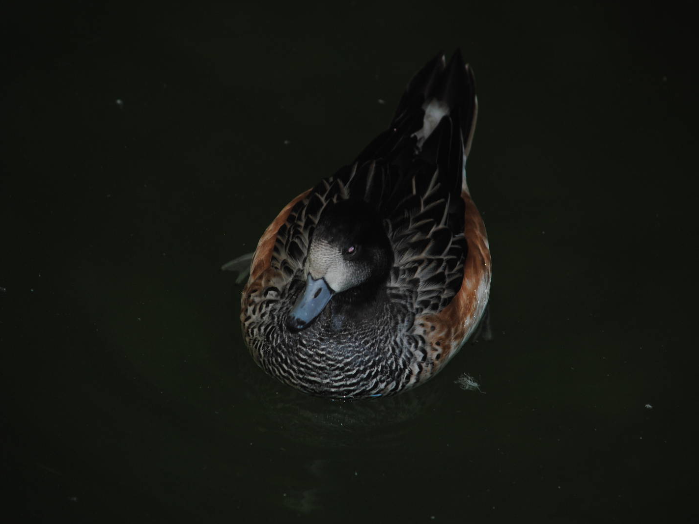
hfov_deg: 6.3
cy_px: 262
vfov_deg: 4.7
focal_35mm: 317
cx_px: 353
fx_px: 6391
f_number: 5
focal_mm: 195
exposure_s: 1/60
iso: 200
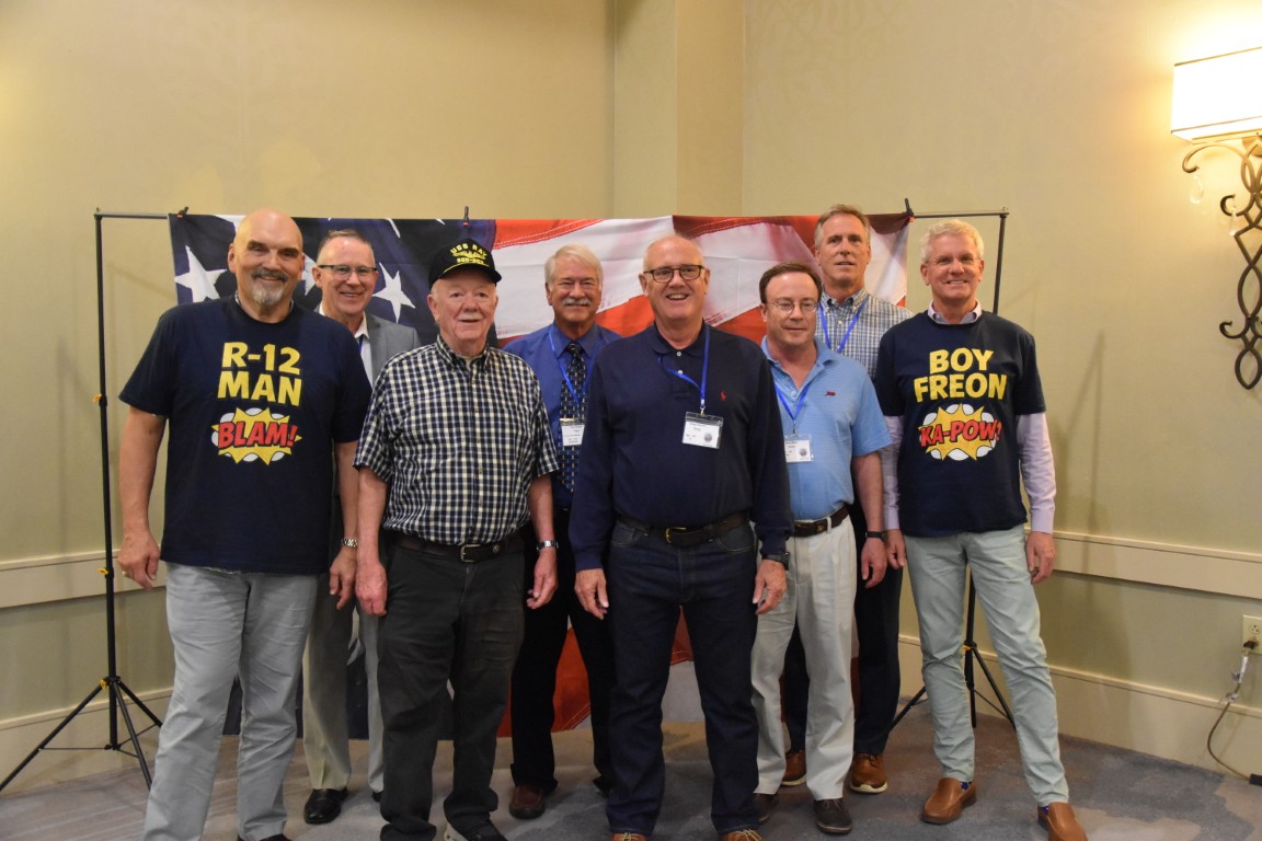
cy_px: 420
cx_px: 631
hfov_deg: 53.1
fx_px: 1262
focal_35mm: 36
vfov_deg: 36.9
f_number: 3.8
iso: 4500
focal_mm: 24
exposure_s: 1/60
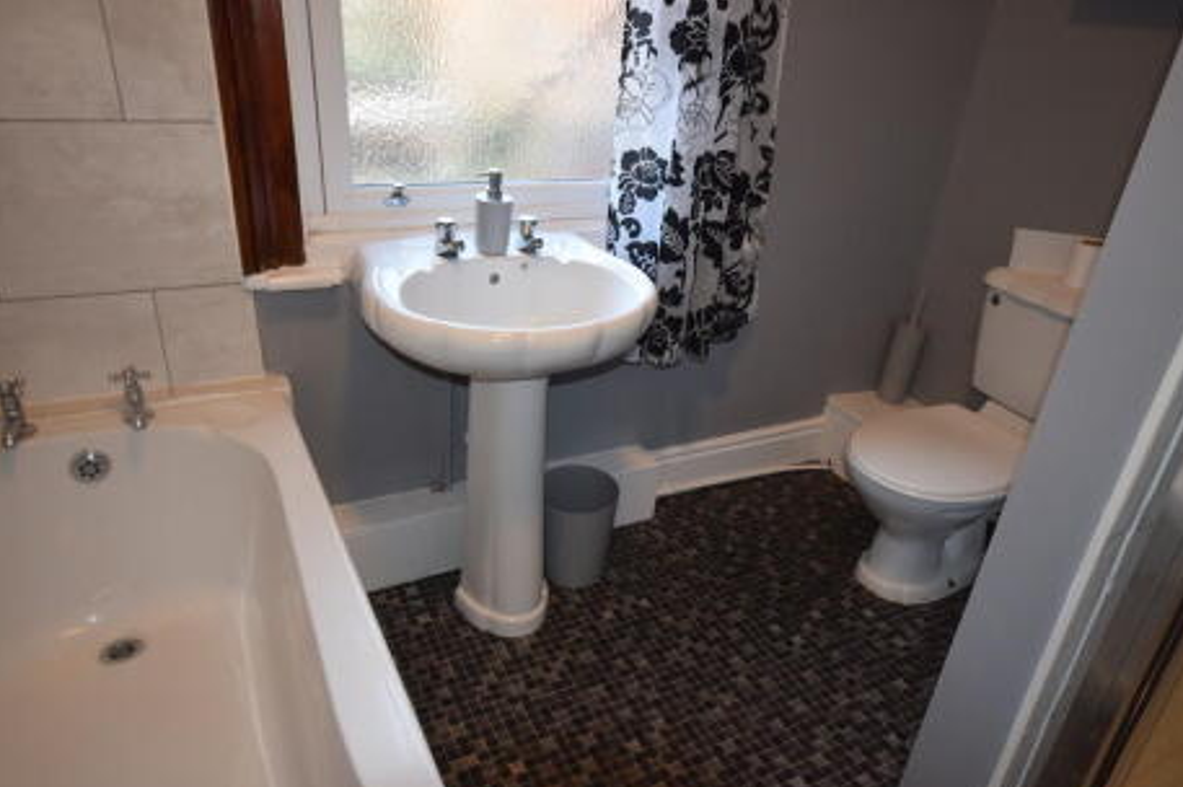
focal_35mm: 25
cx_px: 608
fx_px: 821
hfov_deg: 71.5
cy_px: 387
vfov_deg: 51.2
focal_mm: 16
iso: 1000
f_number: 5
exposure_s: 1/60
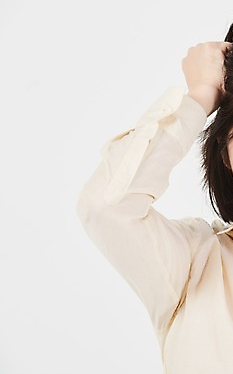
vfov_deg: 6.4
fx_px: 3330
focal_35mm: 327
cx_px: 284
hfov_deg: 4.0
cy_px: 181
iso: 100
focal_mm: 200
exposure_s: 1/125
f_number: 13
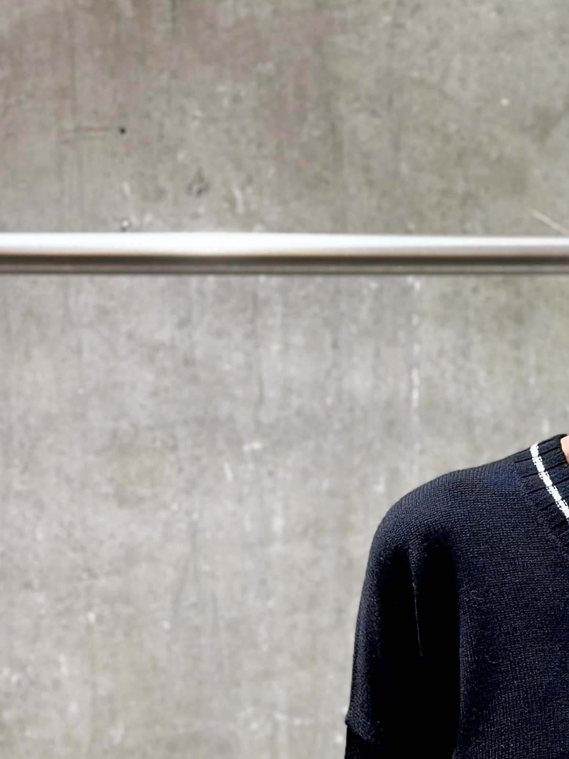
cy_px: 648
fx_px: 2673
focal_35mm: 122
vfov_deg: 16.0
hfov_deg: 11.9
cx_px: 711
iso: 125
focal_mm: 6.86
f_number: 1.78
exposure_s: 1/50
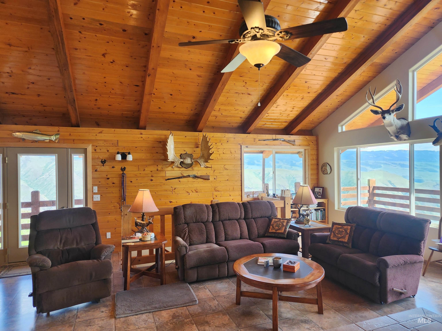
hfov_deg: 73.9
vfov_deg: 58.9
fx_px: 294
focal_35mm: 23
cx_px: 221
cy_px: 166
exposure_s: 1/180
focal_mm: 6.4
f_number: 1.8
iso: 80
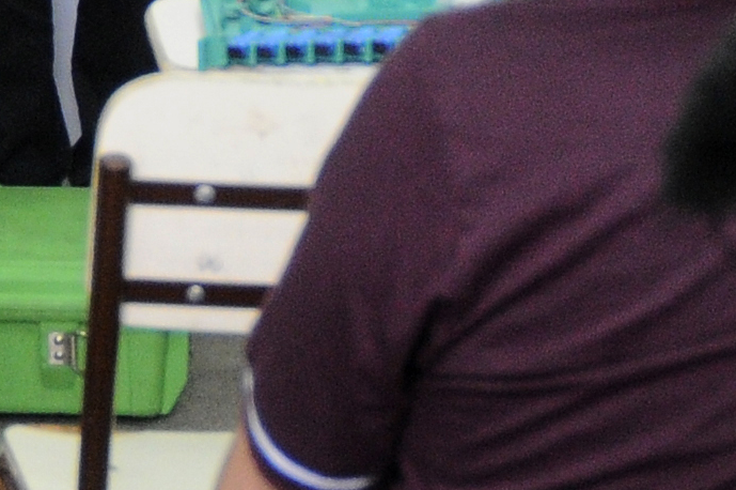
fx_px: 4575
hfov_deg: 9.0
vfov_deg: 6.1
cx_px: -275
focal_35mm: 224
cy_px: -117
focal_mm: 24
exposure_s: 1/40
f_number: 3.8
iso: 800
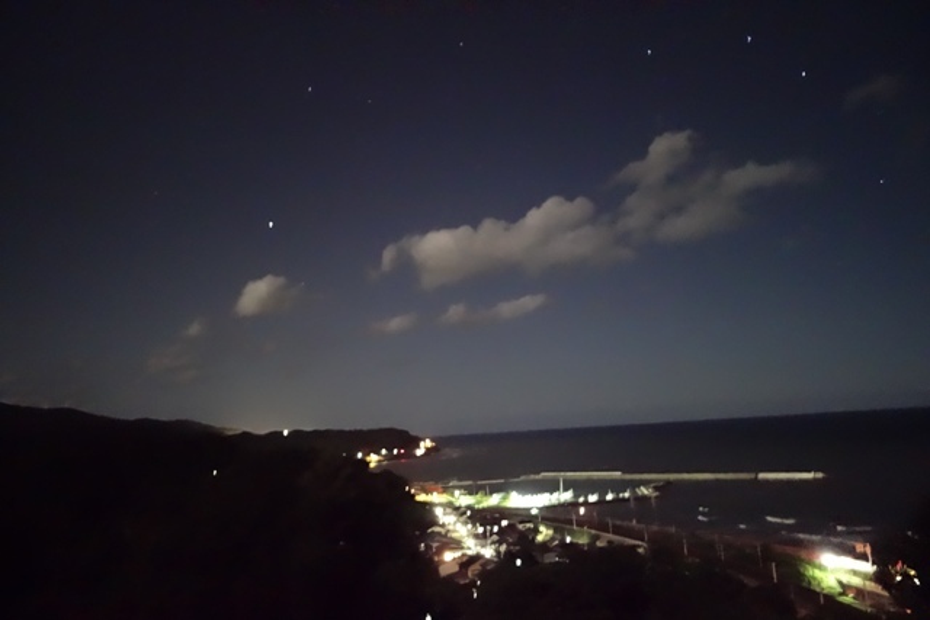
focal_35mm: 28
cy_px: 310
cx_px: 465
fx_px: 723
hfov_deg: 65.5
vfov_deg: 46.4
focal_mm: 10.4
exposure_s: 1/4
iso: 20000
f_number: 1.8
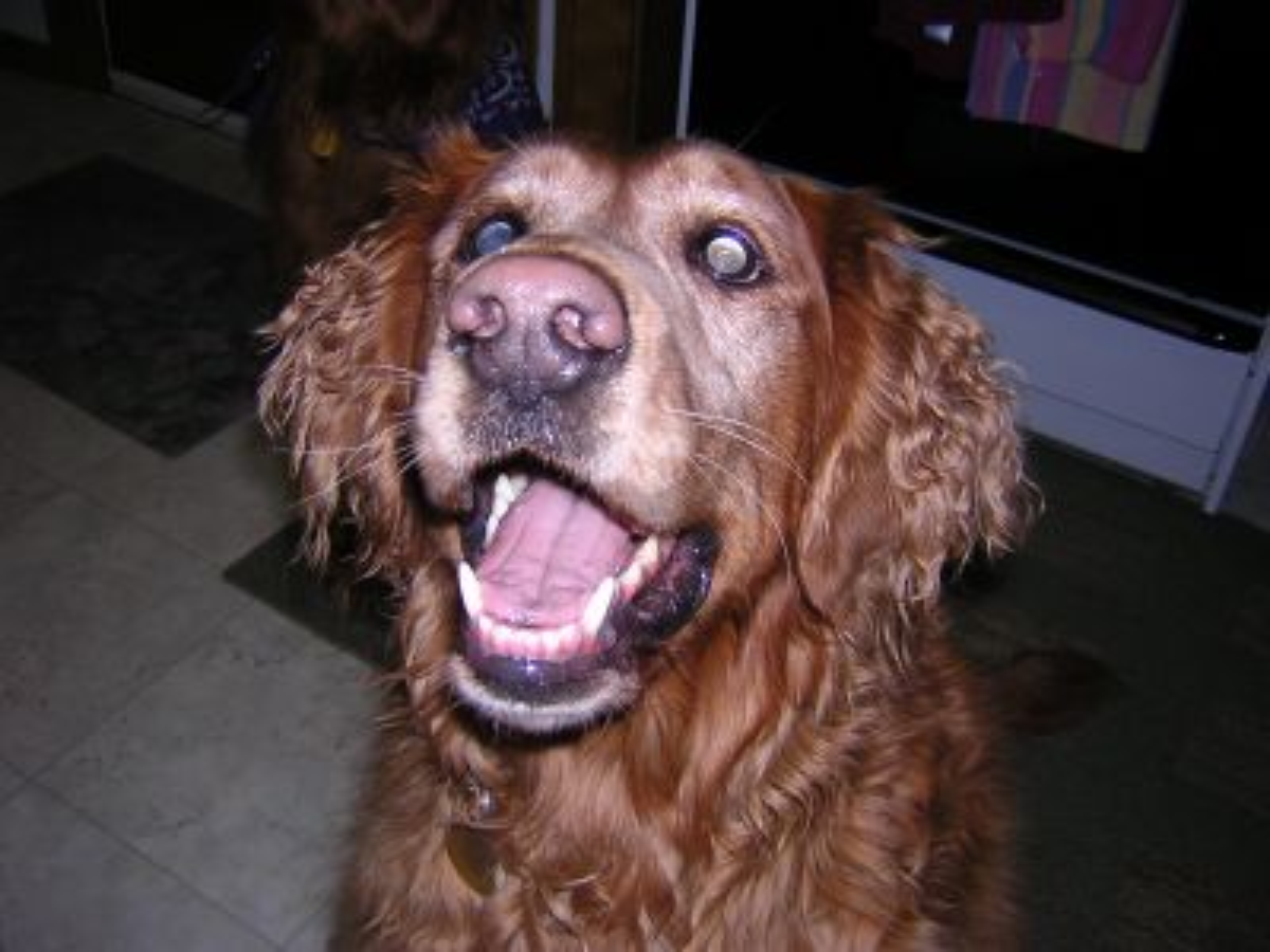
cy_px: 476
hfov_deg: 51.4
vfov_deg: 39.7
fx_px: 1321
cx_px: 635
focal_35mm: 36
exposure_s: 1/60.1
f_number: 2.6
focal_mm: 4.7
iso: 100
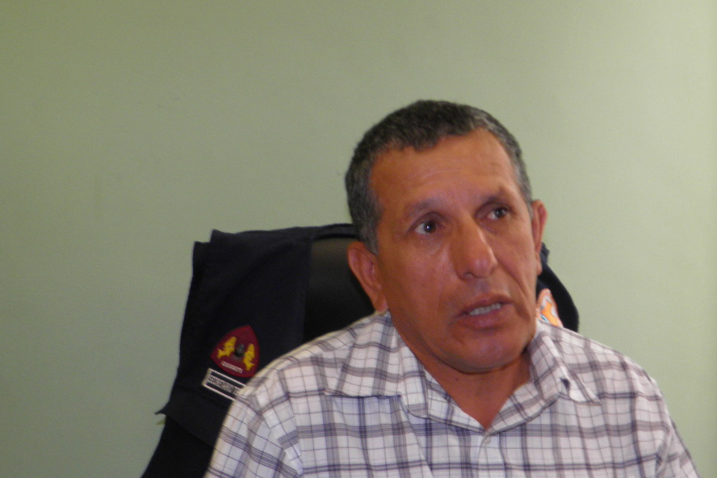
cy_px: 350
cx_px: 433
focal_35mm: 45
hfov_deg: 43.4
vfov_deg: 29.5
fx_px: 896
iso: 100
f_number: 3
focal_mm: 5.5
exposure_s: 1/40
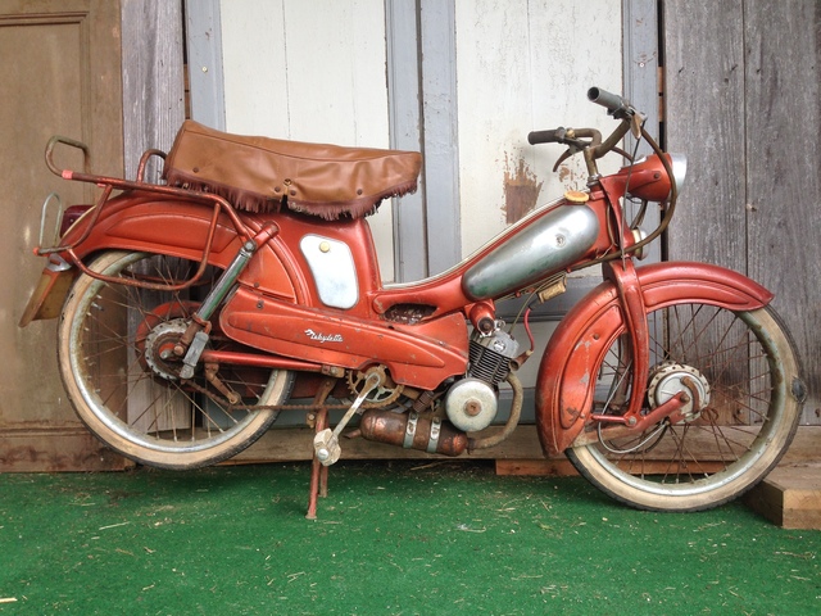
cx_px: 410
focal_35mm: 33
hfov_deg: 55.4
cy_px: 308
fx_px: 783
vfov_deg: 42.9
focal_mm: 4.12
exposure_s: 1/123
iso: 50
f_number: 2.4
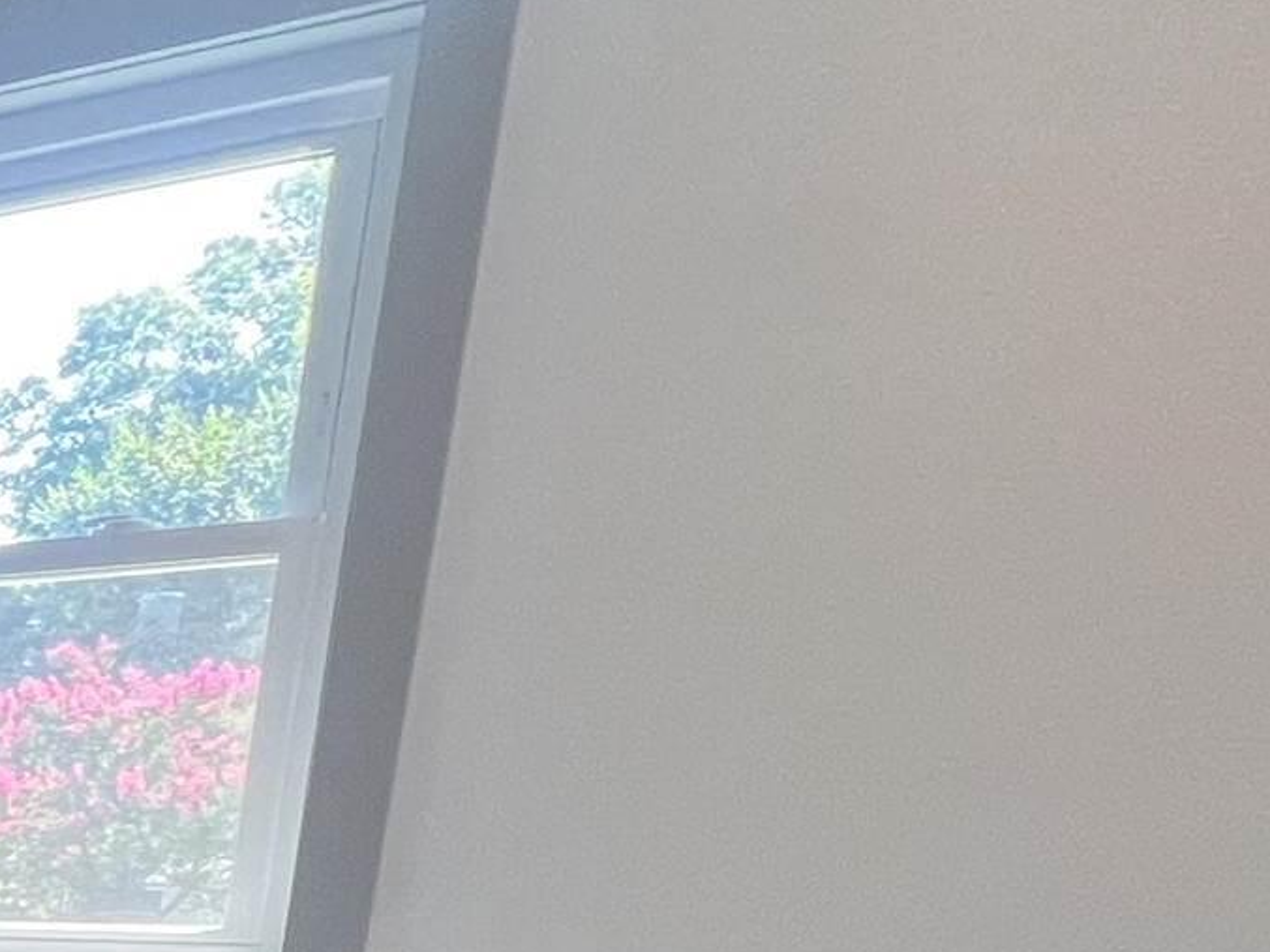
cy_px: 1336
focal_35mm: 59
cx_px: -1429
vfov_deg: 21.6
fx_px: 2165
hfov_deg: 17.8
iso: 64
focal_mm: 1.57
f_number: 1.8
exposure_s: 1/120
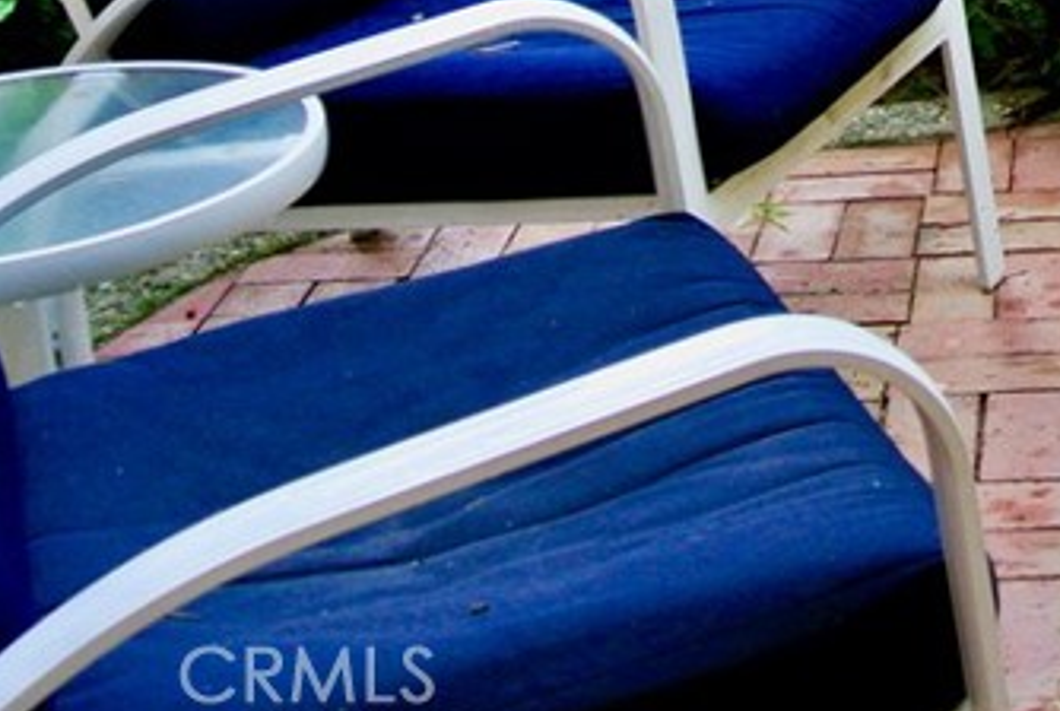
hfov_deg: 19.7
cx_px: 1368
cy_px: -367
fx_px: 2802
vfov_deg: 13.6
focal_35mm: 95
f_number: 3.8
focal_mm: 11.8
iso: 100
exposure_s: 1/60
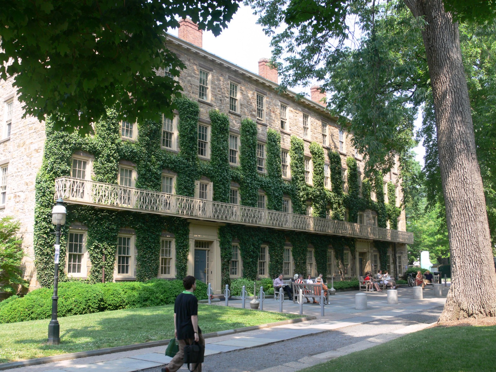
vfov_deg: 40.7
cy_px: 186
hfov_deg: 52.6
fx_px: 502
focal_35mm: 35
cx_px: 248
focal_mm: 7.4
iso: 80
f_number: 5
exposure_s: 1/100
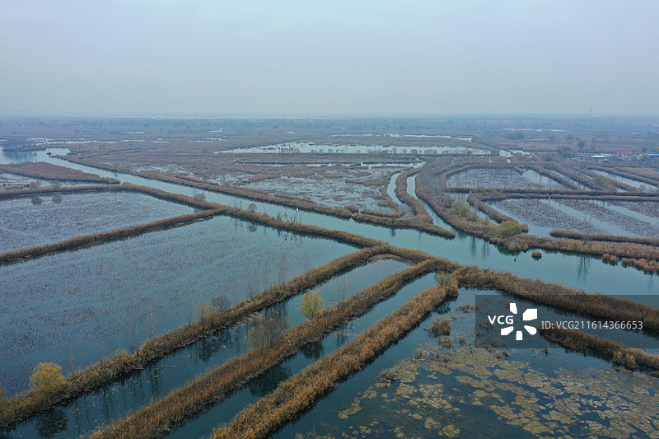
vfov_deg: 46.4
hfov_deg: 65.5
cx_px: 330
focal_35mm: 28
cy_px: 220
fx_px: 512
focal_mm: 10.26
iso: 100
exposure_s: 1/200
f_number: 5
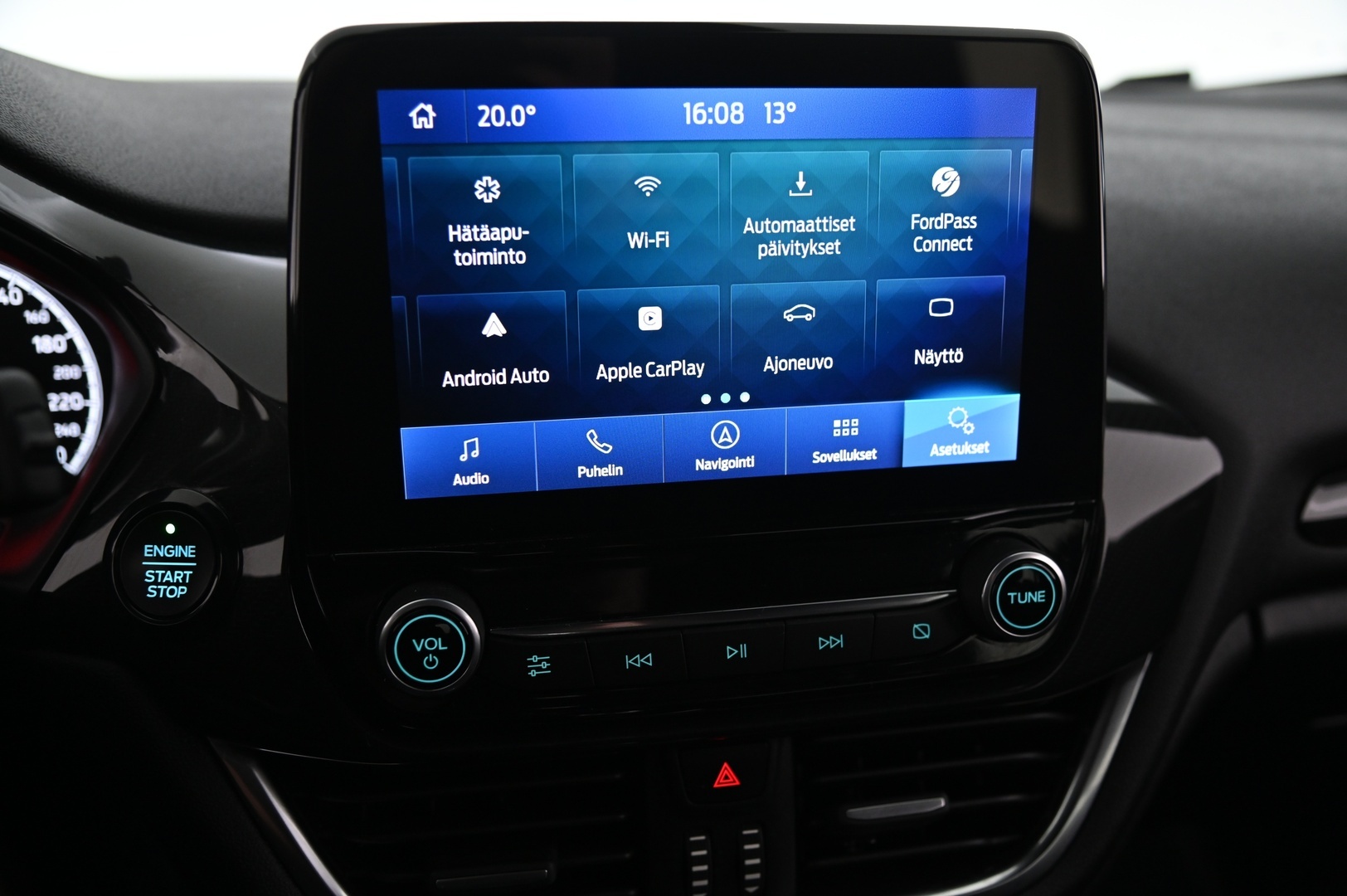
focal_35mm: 34
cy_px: 448
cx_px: 674
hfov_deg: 55.8
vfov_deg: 38.8
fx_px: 1271
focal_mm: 34
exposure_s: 1/40
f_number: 4
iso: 2000
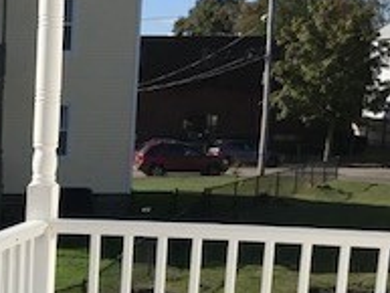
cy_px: 370
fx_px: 1048
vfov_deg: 15.2
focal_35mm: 93
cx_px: -91
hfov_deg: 19.7
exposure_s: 1/3195
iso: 20
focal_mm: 3.99
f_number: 1.8
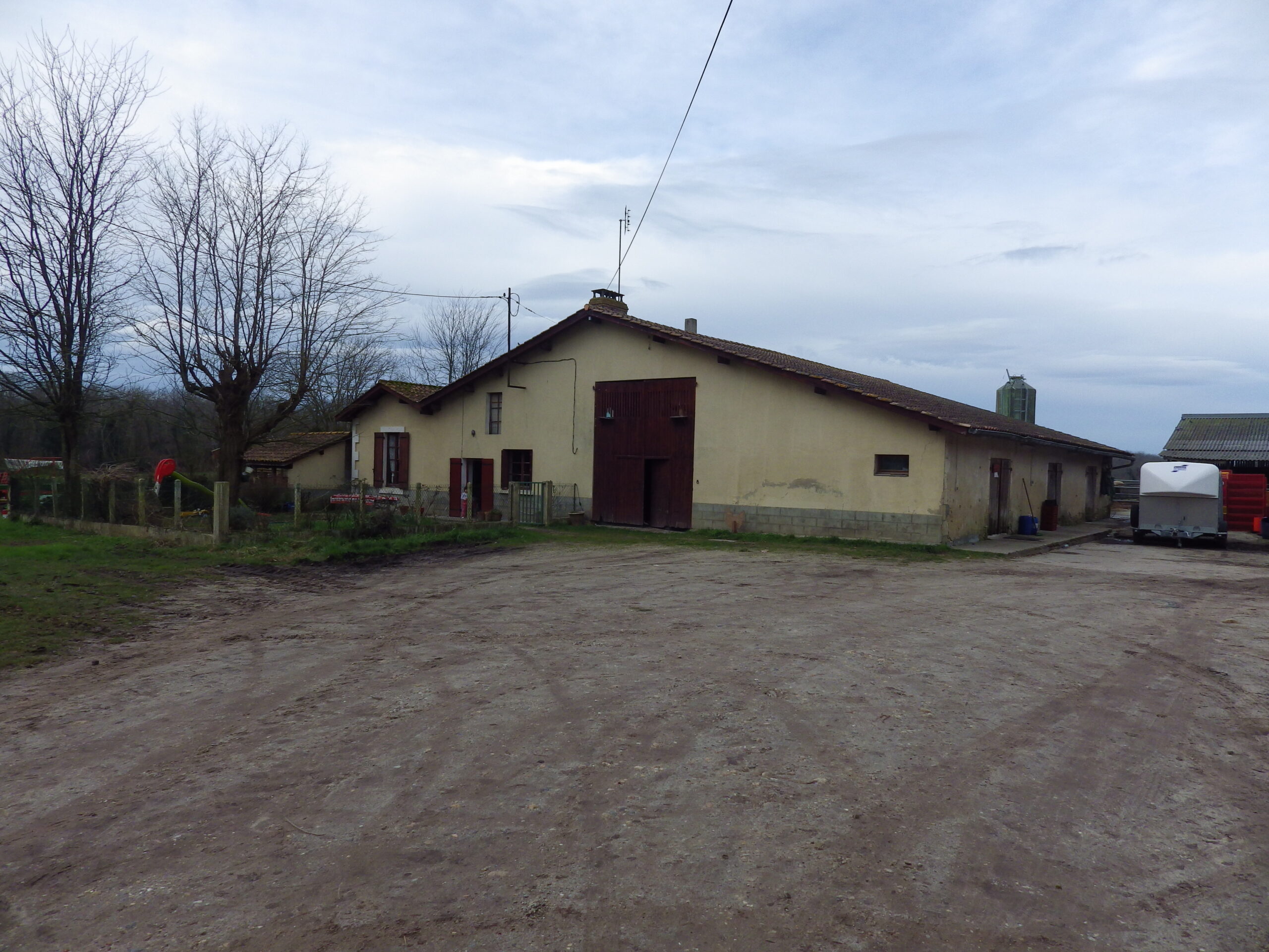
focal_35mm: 22
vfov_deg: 61.1
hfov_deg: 76.4
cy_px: 476
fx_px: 807
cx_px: 634
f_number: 3.1
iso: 100
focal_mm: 4
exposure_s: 1/800
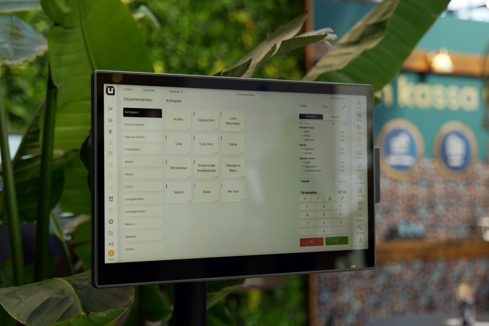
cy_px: 163
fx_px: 788
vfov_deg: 23.4
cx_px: 244
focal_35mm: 58
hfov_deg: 34.5
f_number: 4.5
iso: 250
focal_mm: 57
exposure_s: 1/60
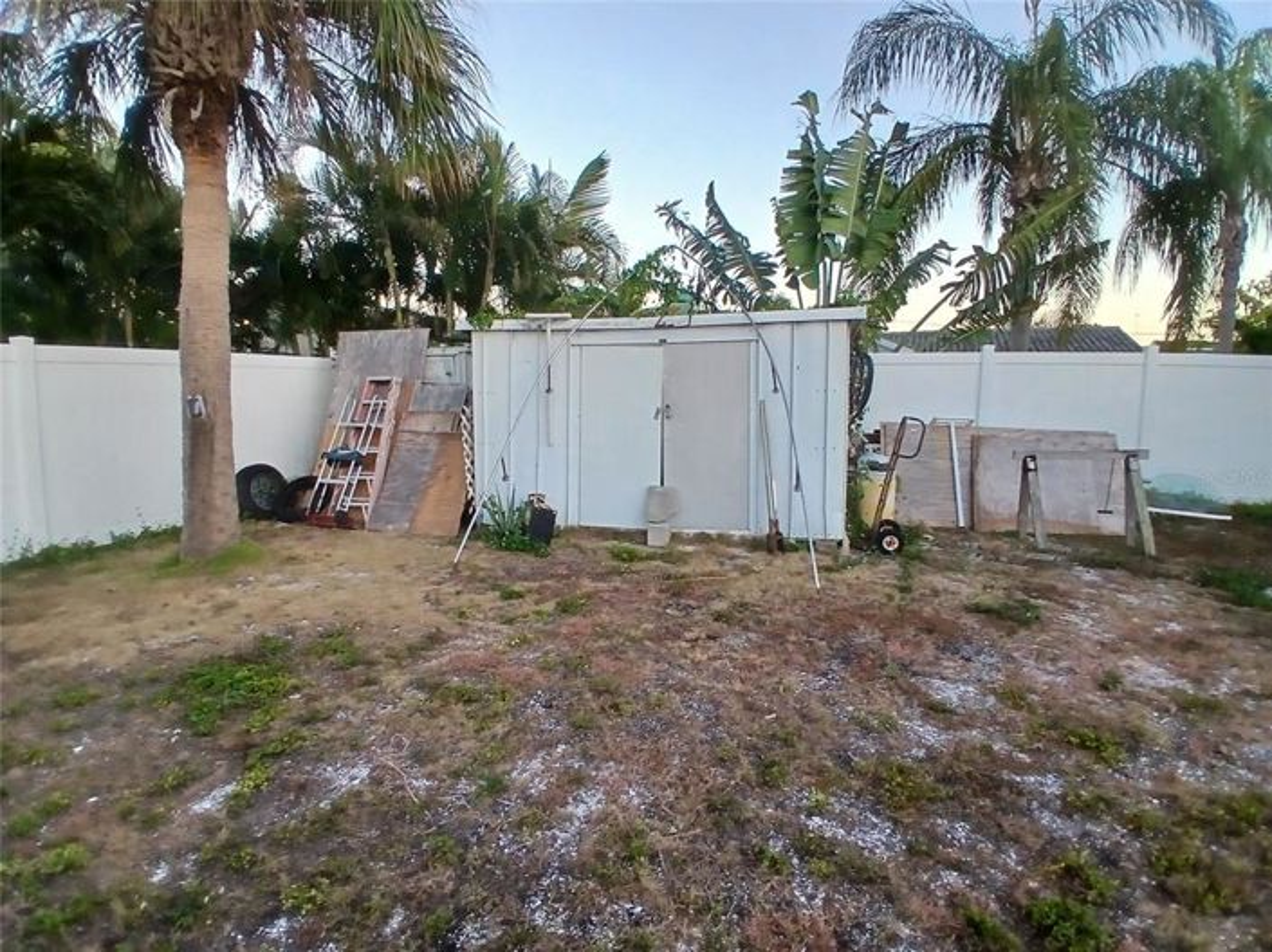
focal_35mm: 17
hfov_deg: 91.1
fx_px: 624
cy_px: 476
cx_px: 636
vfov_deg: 74.7
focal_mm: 1.4
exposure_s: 1/60
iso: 64
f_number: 2.2
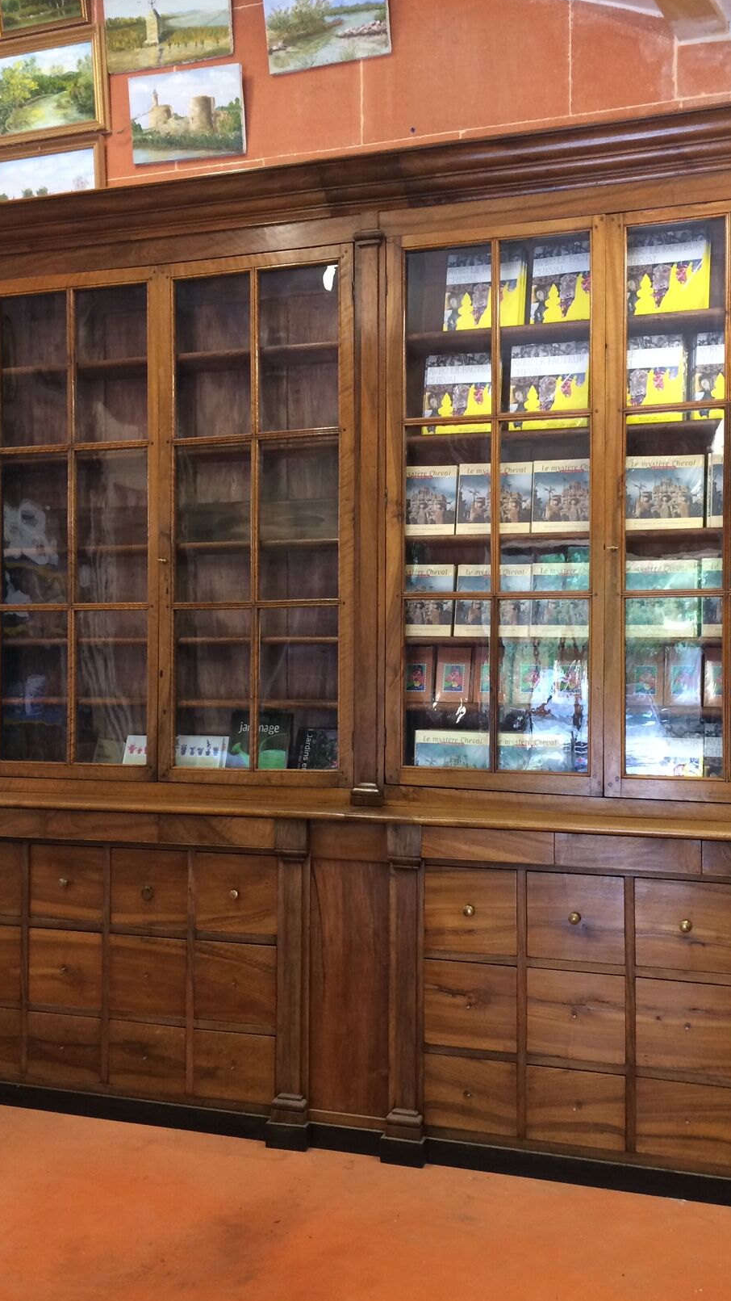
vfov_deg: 61.0
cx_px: 423
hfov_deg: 36.6
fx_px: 1103
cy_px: 653
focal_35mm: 32
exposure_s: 1/33
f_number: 2.2
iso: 80
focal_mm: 4.15
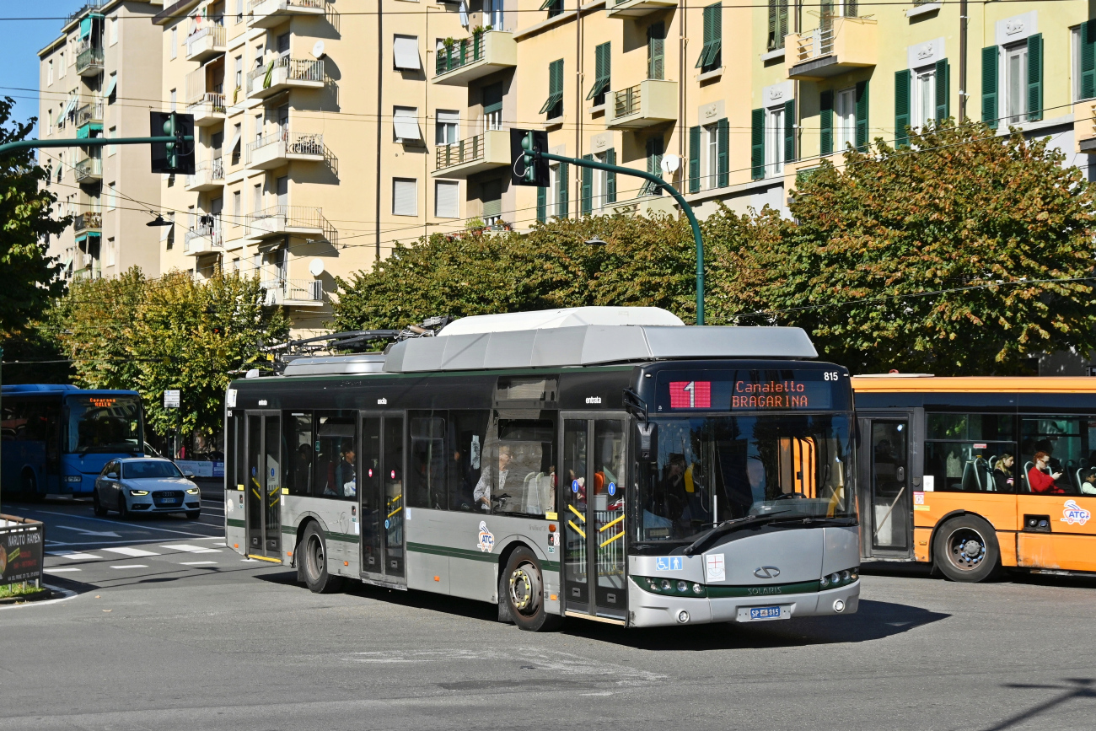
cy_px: 366
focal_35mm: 63
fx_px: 1918
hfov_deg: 31.9
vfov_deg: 21.6
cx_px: 548
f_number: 7.1
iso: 200
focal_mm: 42
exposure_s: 1/1250
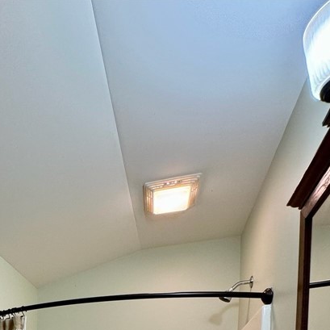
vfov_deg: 37.2
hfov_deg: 48.6
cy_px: 411
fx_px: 334
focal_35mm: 31
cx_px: 52
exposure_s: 1/60
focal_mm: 2.22
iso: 160
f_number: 2.2
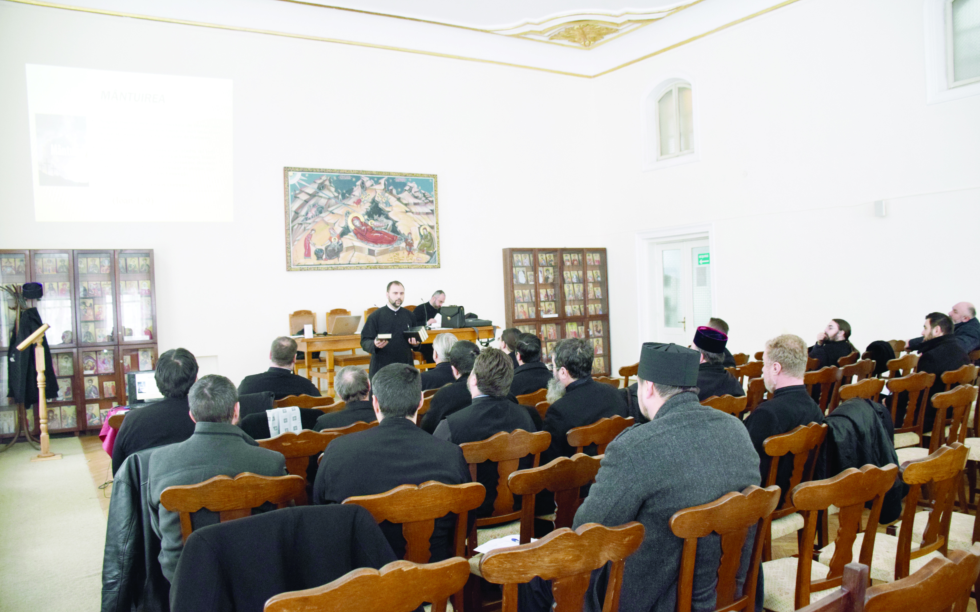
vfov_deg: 44.5
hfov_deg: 66.5
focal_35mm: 28
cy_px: 329
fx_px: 748
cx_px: 498
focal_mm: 18
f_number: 3.5
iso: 1000
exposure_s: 1/60
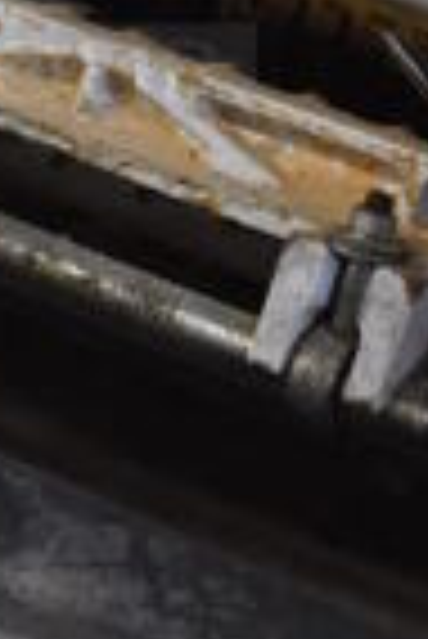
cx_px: -243
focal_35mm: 173
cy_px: -115
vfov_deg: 11.6
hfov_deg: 7.8
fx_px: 3077
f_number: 3.5
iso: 1600
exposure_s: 1/125
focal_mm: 18
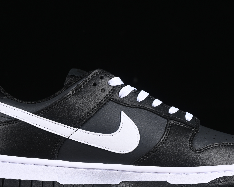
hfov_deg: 14.9
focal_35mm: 129
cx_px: 115
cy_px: 102
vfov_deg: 12.0
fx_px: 893
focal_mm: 50
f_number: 6.3
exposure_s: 1/60
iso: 160
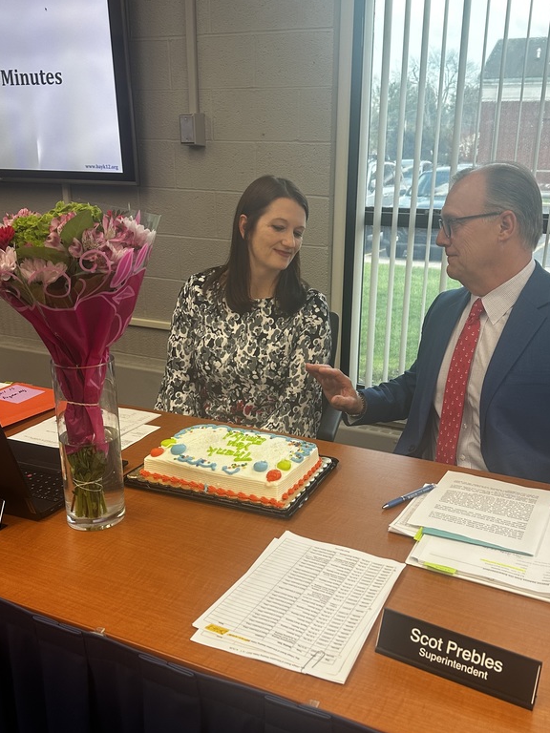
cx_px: 311
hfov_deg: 44.1
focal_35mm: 32
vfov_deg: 56.8
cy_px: 393
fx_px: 678
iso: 160
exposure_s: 1/120
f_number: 1.78
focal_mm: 6.86
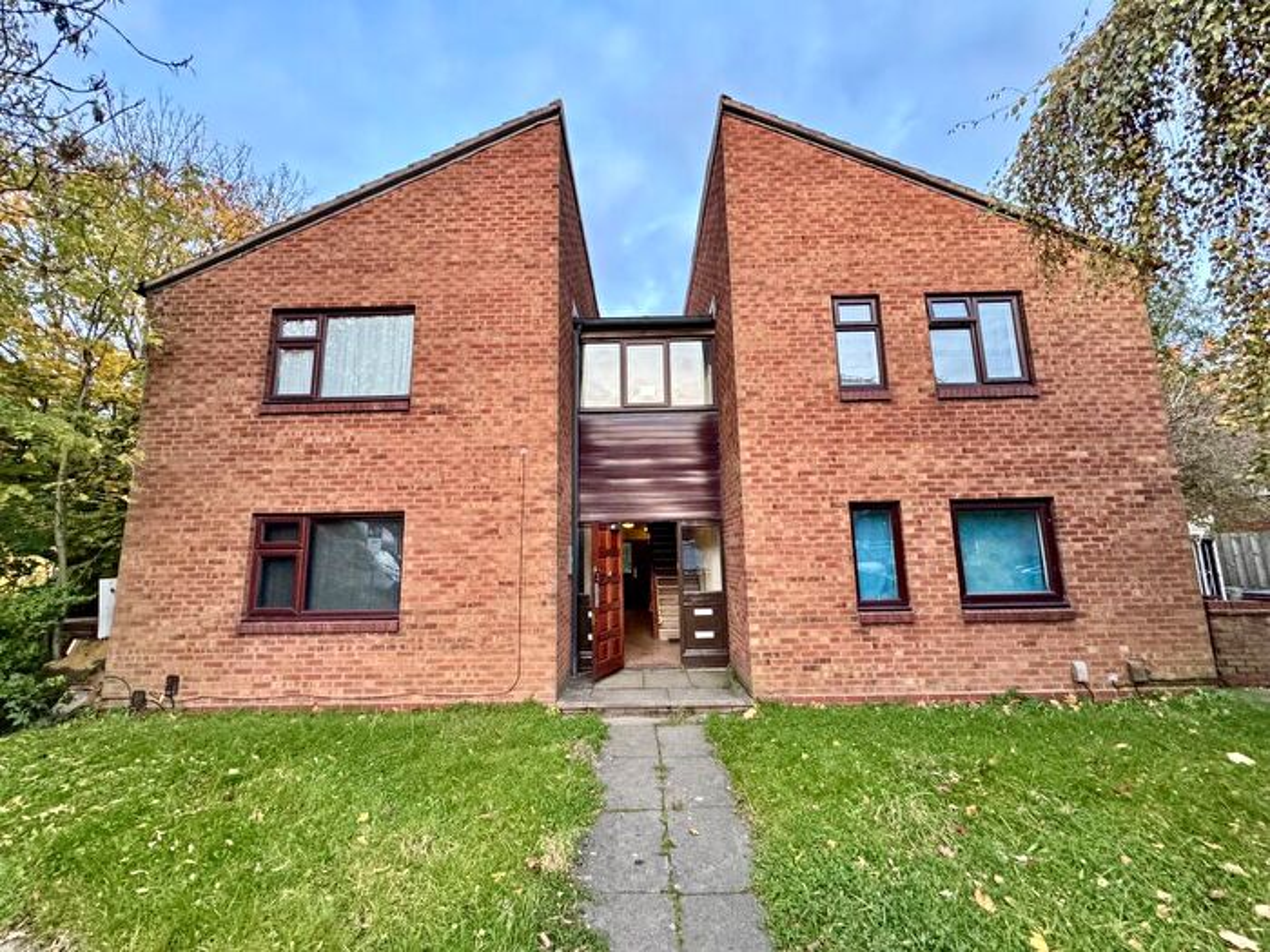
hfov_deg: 102.1
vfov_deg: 85.7
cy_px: 476
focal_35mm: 14
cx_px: 635
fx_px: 514
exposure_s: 1/60
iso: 400
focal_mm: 2.22
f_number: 2.2
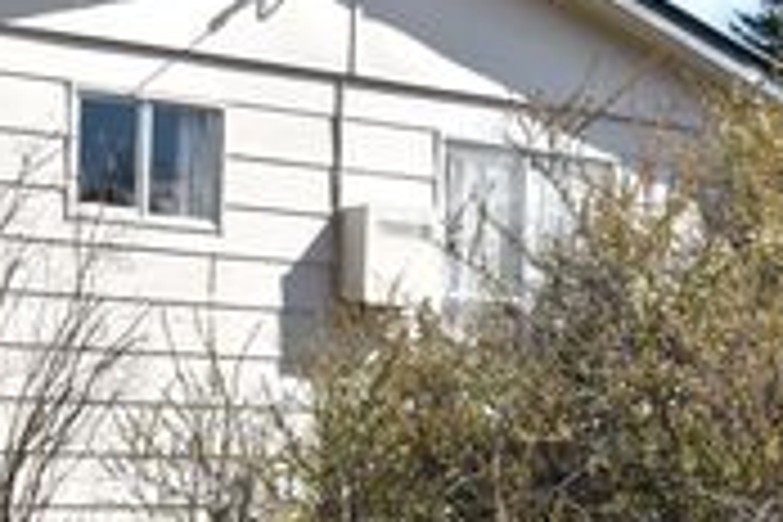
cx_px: -50
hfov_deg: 20.2
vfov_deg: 14.1
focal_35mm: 97
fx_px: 2110
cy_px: 389
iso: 200
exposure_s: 1/320
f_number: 9
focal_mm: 24
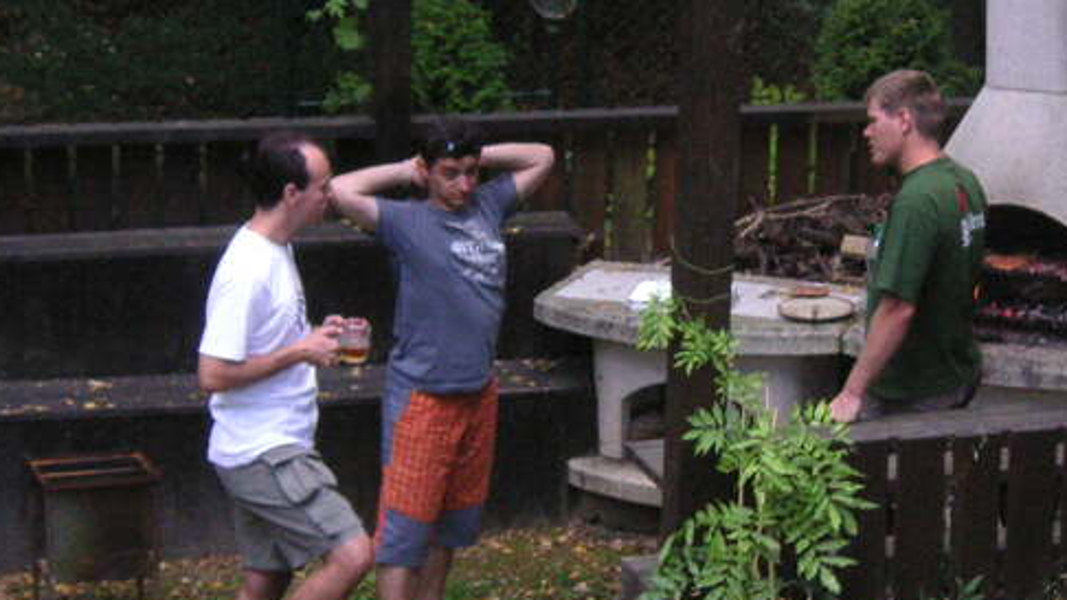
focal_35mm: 147
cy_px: 220
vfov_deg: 8.2
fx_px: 4158
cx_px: 727
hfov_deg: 14.6
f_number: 4.6
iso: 160
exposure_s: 1/90
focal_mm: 13.6
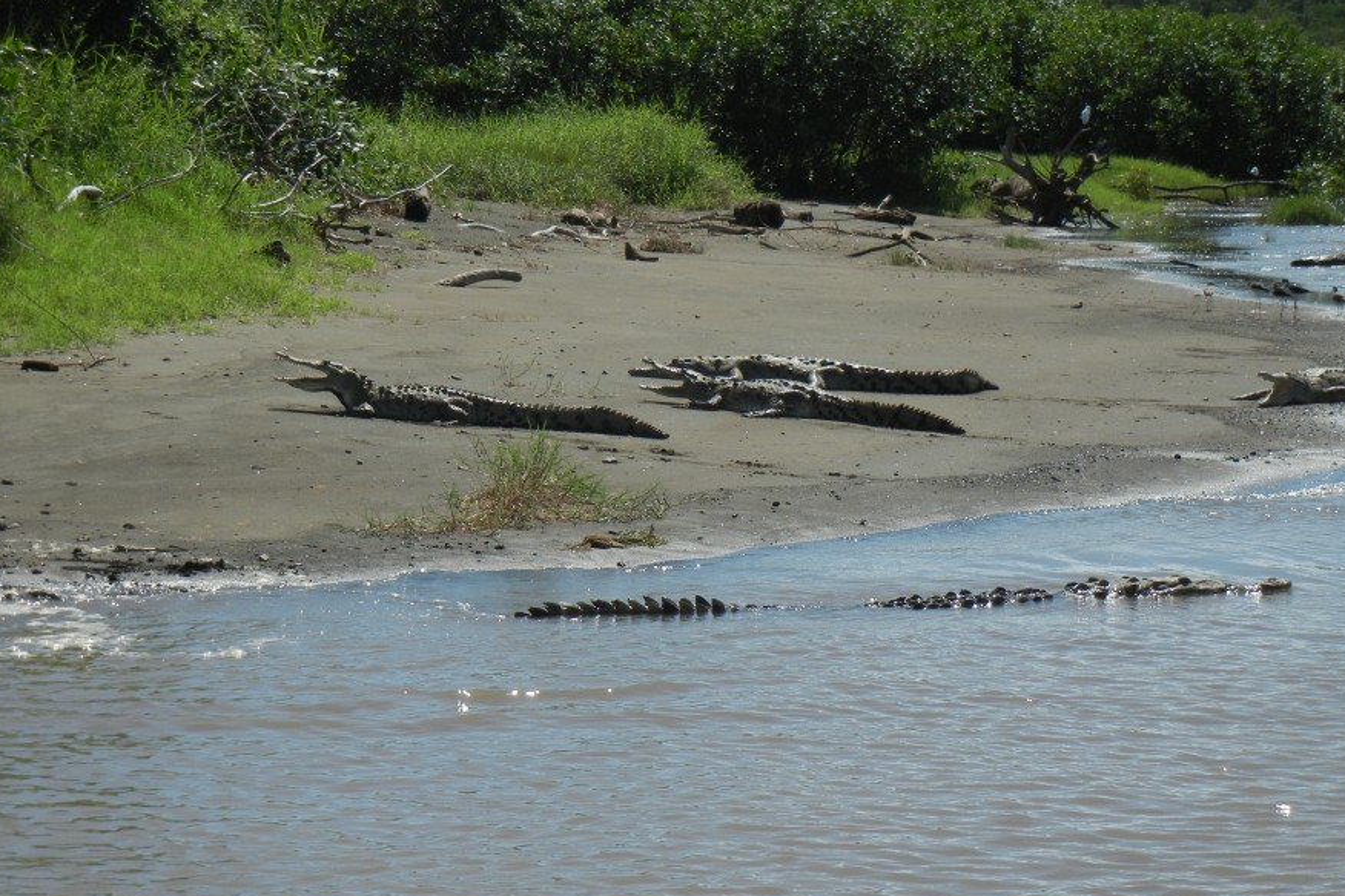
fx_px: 4632
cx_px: 626
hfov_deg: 16.5
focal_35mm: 124
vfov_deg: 11.1
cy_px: 502
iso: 160
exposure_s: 1/391
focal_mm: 18.3
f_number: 9
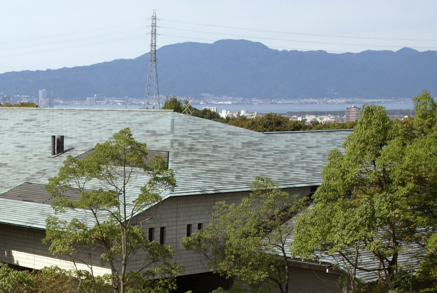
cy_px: 283
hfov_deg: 22.4
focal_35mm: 87
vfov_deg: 15.5
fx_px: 1057
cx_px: -5
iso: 100
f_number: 8
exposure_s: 1/80
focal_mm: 28
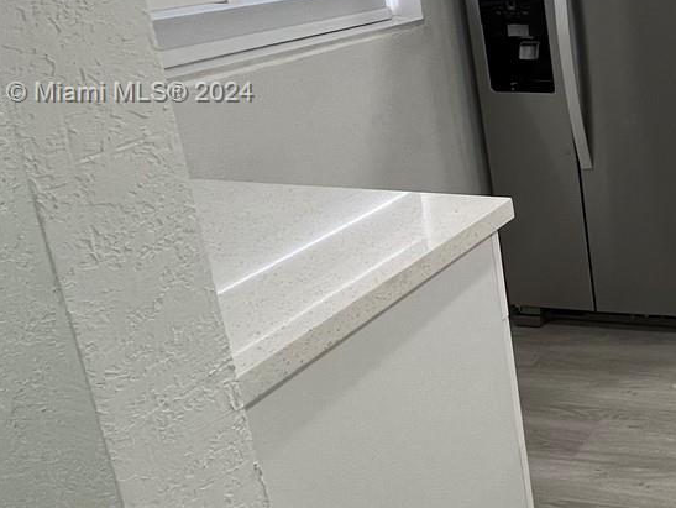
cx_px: 847
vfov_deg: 36.3
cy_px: 94
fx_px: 743
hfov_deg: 35.8
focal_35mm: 38
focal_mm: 1.57
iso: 200
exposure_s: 1/120
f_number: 1.8
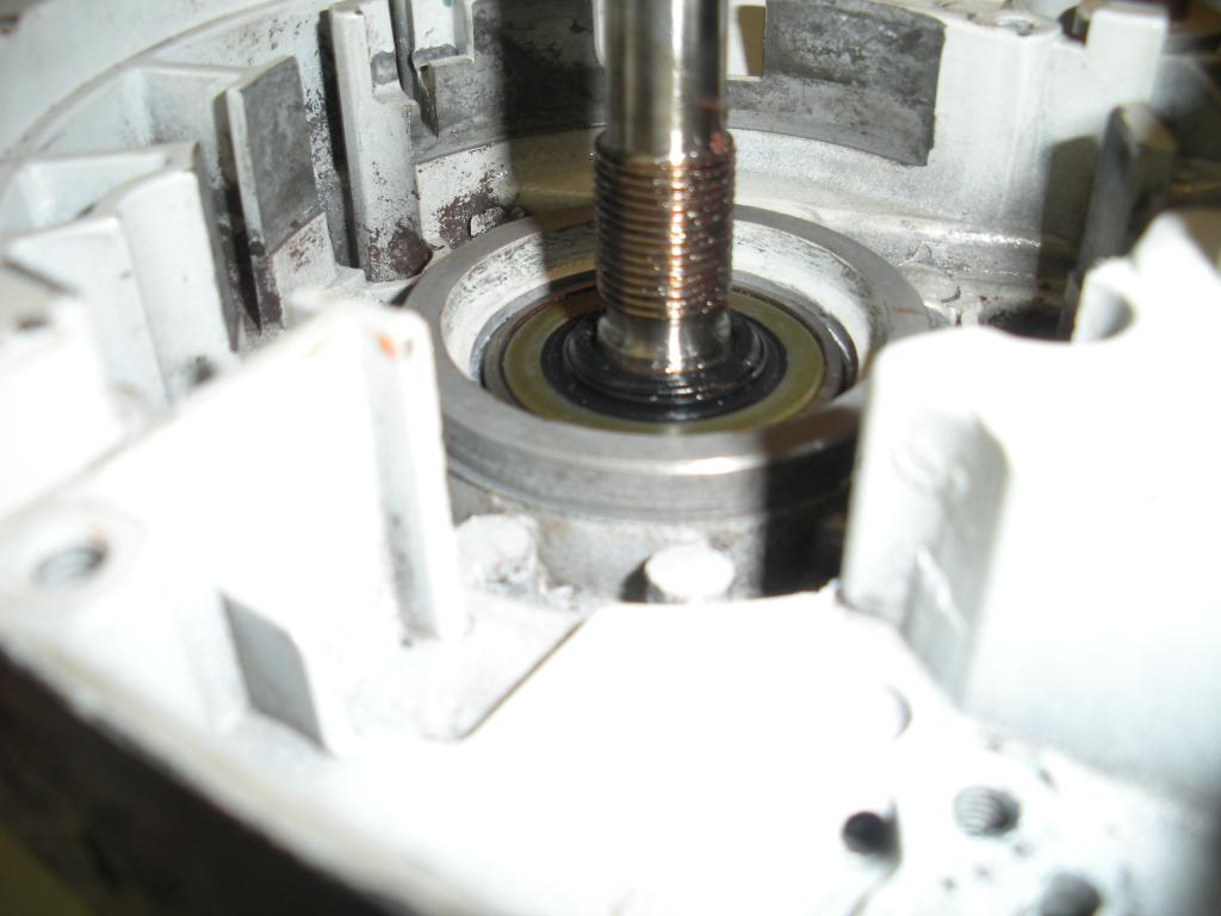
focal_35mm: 36
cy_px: 458
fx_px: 1270
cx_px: 610
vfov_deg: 39.7
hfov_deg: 51.4
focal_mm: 6.3
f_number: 3.5
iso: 64
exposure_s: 1/30
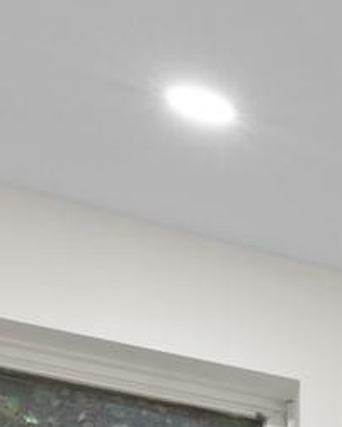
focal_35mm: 107
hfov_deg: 8.4
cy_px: 902
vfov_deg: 14.3
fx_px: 1353
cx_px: 1332
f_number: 10
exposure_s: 1/2
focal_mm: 14
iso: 250
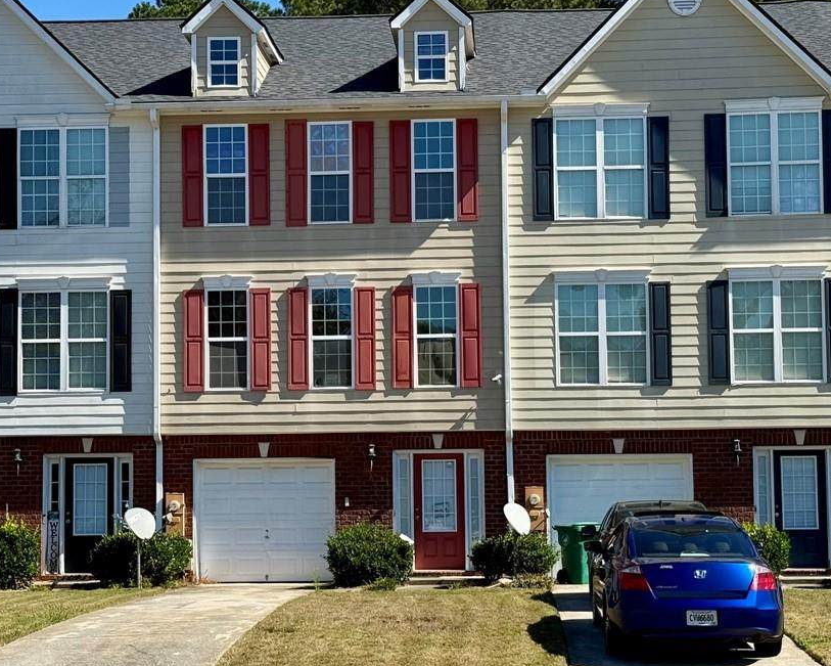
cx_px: 397
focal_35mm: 59
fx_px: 1452
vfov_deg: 25.8
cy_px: 357
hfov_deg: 31.9
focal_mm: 6.76
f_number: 1.78
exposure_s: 1/3534
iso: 64
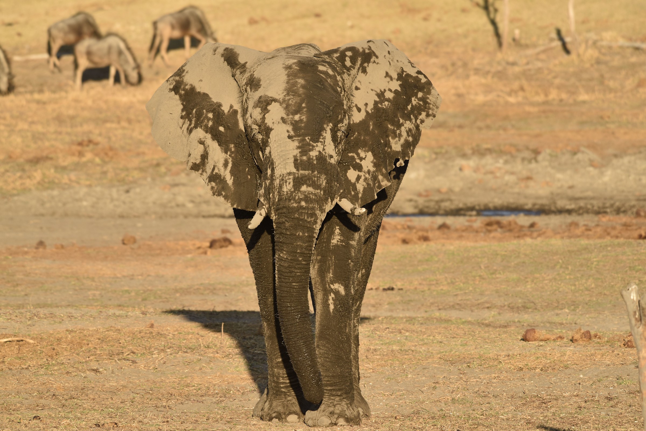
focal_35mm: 440
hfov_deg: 4.7
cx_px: 323
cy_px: 216
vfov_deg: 3.1
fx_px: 7896
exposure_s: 1/400
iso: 320
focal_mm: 440
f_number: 8
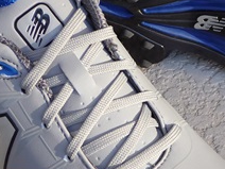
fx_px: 695
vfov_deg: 13.8
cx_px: 203
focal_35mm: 107
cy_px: 106
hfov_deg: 18.1
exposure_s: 1/60
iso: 250
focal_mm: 6.3
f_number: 3.7
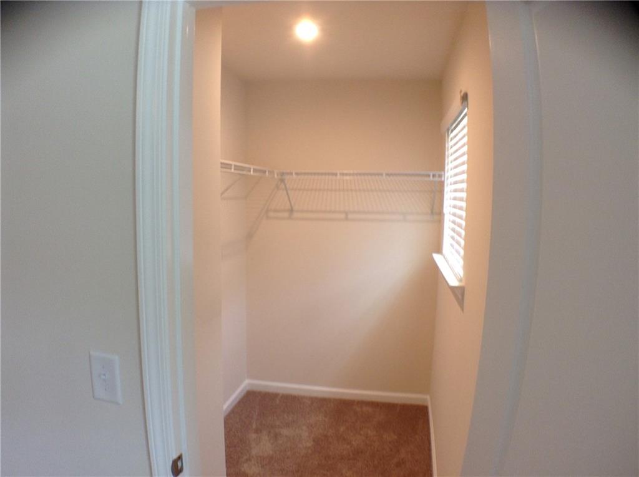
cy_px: 238
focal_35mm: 33
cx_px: 320
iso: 40
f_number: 2.4
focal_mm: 3.3
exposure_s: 1/25
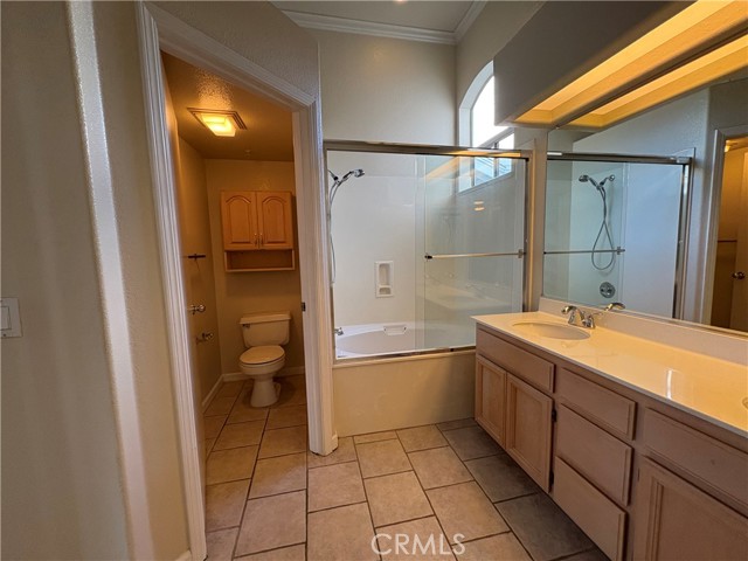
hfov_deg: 102.1
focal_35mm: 14
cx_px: 374
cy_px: 280
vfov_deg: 85.7
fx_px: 303
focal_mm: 2.22
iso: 200
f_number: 2.2
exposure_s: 1/120
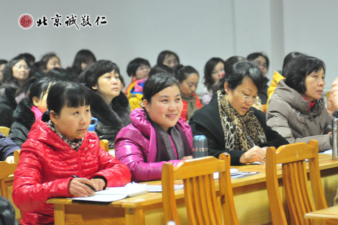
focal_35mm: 93
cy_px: 112
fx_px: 873
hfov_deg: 21.9
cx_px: 169
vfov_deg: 14.7
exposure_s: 1/30
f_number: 2.8
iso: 500
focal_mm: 62
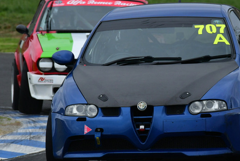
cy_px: 62
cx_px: 159
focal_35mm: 1162
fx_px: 7753
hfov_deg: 1.8
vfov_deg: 1.2
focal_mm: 500
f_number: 11
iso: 1000
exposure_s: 1/640
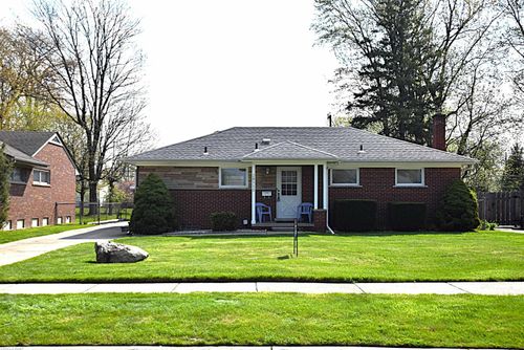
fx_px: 590
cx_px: 262
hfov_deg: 47.9
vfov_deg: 33.1
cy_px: 175
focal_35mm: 40
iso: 100
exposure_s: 1/1250
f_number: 4.5
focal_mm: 27
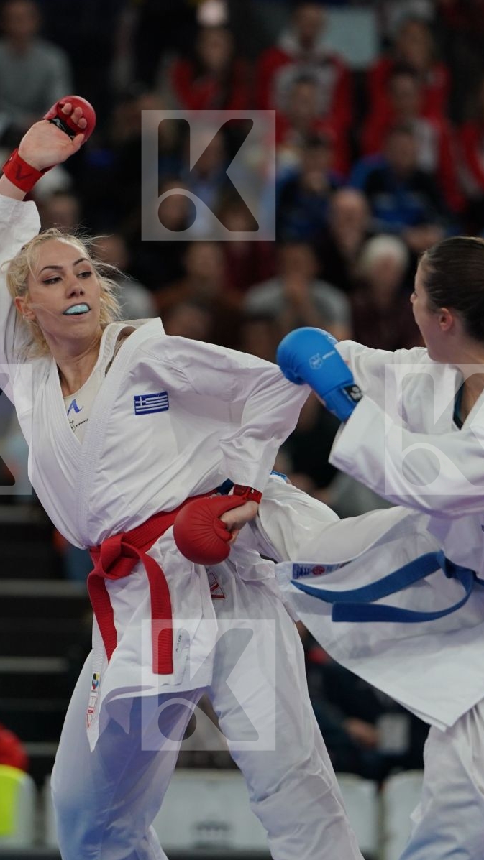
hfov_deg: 3.9
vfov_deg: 6.9
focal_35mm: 315
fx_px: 7189
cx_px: 209
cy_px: 430
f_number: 2.8
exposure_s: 1/1000
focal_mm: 200
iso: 1600
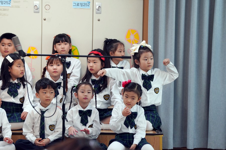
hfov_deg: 10.3
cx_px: 113
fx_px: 1255
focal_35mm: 200
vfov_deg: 6.9
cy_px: 75
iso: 1600
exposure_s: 1/250
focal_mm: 200
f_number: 4
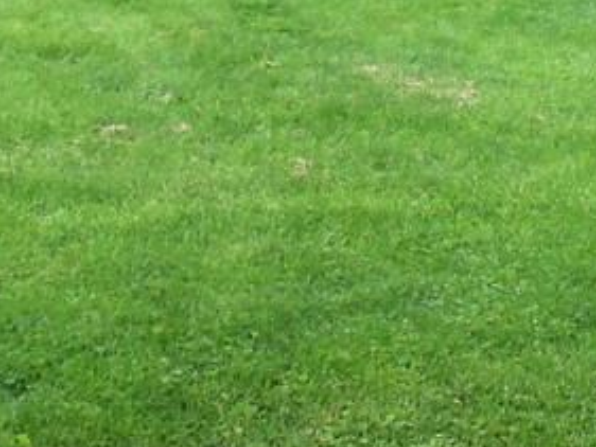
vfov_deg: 14.0
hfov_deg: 17.9
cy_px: -106
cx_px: 793
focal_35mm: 102
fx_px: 1757
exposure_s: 1/160
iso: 64
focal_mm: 5.1
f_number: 3.3
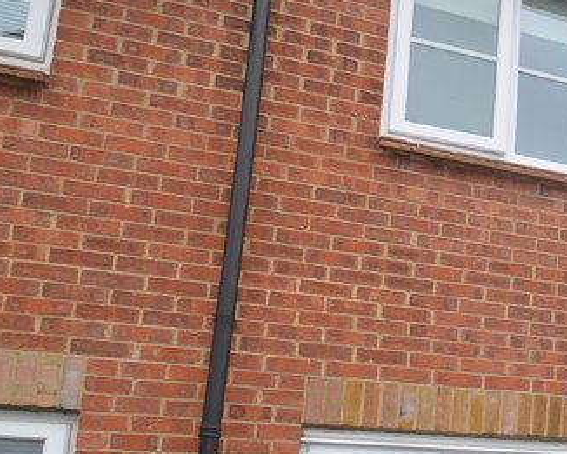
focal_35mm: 48
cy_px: 433
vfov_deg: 29.5
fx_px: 814
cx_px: 826
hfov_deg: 27.8
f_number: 5.6
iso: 100
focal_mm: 11
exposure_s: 1/200
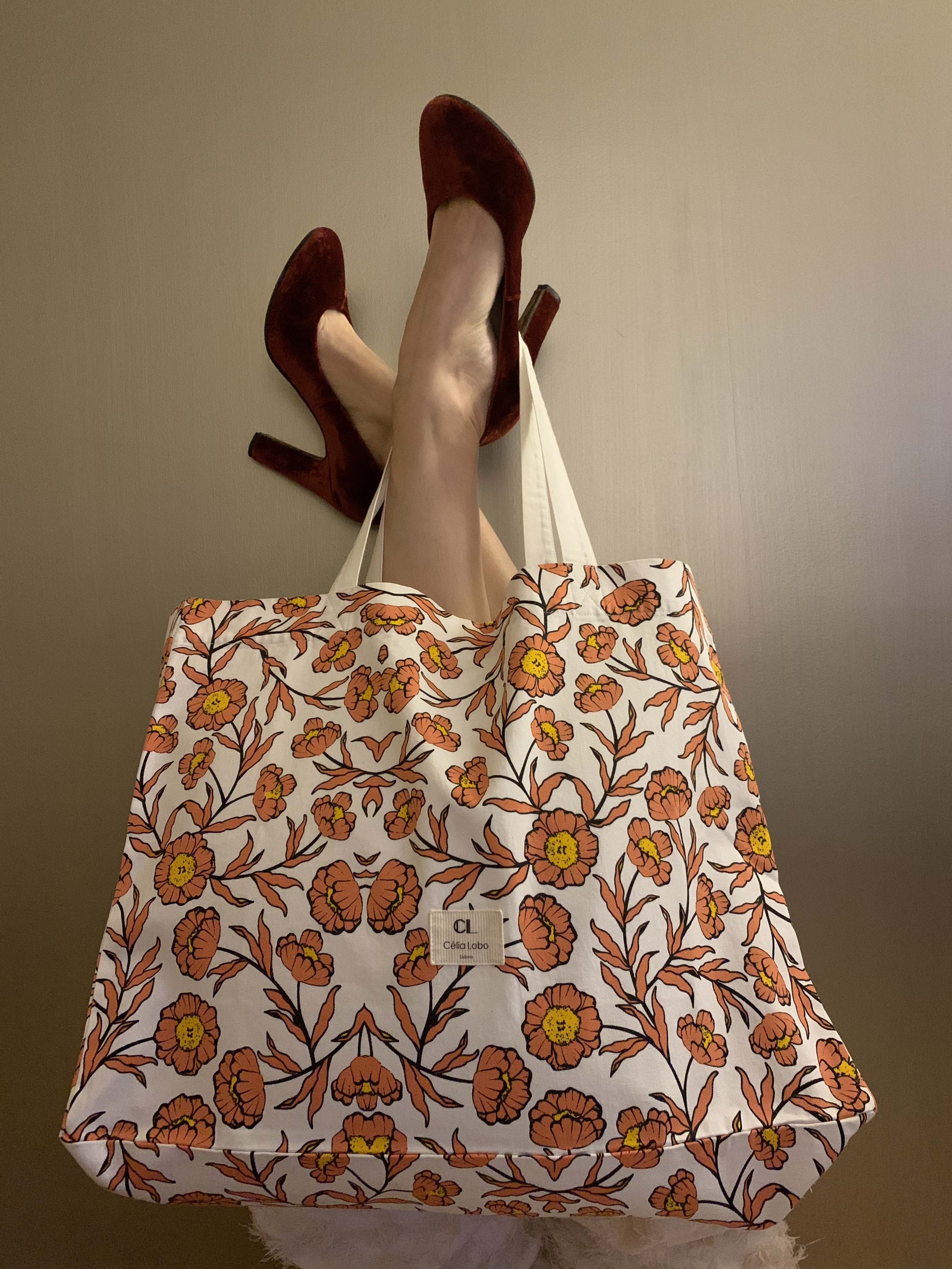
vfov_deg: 67.3
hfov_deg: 53.1
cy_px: 634
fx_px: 953
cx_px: 476
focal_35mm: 26
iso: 640
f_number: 1.8
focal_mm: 4.25
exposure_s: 1/30
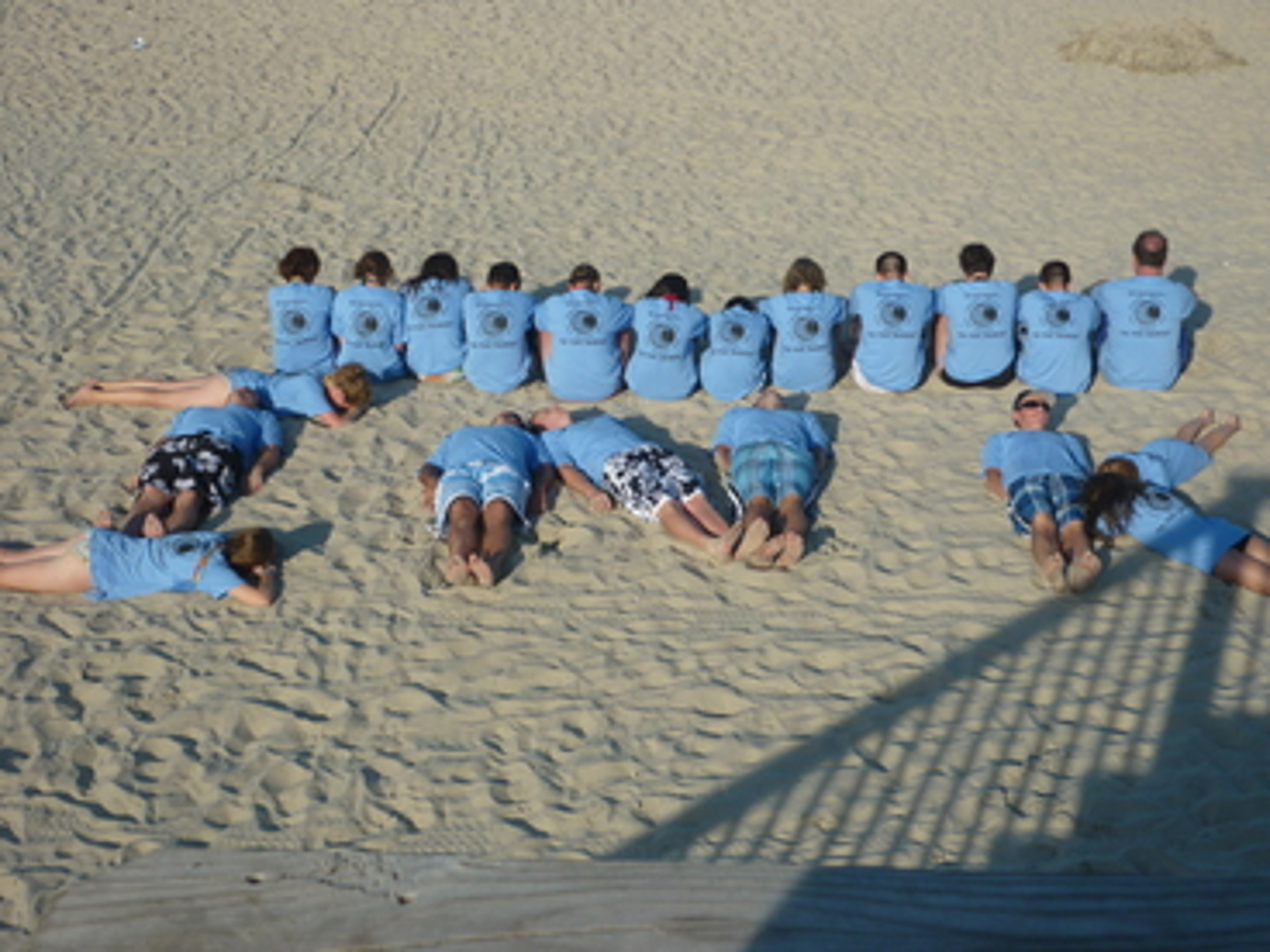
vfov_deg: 28.6
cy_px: 471
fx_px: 1871
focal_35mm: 51
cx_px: 647
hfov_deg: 37.5
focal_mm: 8
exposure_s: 1/160
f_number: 9
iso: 80
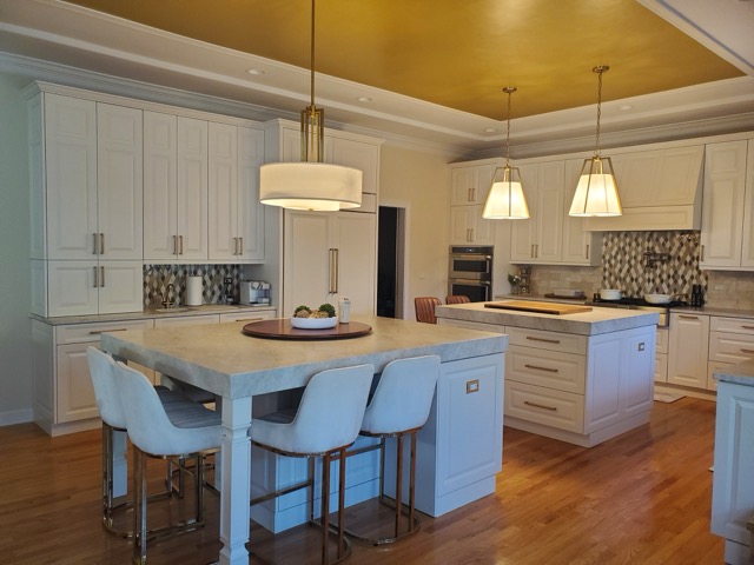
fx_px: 566
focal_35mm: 26
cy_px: 282
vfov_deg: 53.1
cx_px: 377
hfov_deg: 67.3
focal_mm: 4.3
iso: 200
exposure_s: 1/40
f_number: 2.4
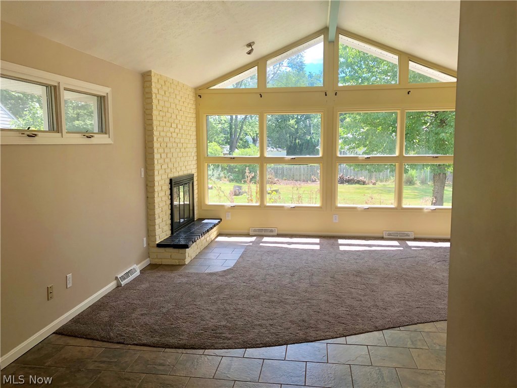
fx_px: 418
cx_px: 258
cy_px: 194
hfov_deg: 63.4
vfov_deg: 49.7
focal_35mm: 28
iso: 20
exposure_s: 1/209
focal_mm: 3.99
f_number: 1.8
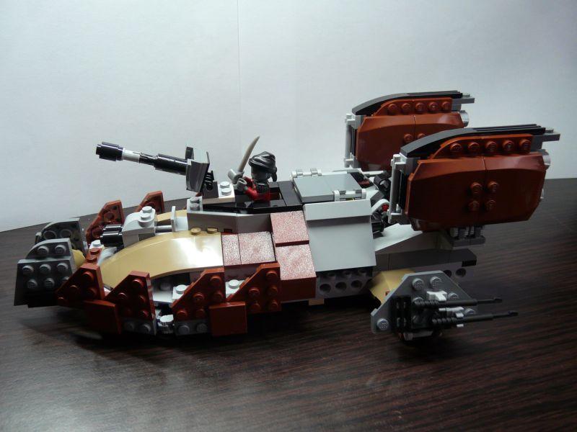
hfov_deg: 63.4
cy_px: 216
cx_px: 288
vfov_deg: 49.7
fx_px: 467
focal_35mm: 28
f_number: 2.8
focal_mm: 4.6
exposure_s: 1/30
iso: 125
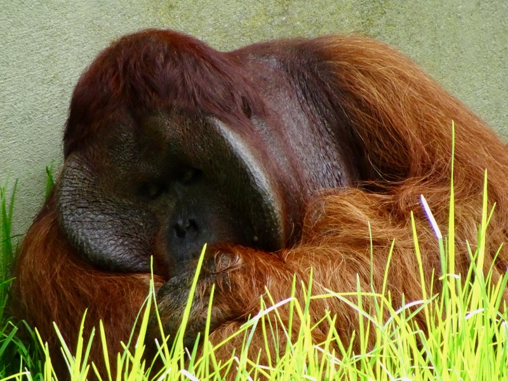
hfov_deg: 2.8
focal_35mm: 720
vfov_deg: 2.1
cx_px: 254
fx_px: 10566
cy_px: 190
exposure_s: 1/250
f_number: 6.4
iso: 400
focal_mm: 123
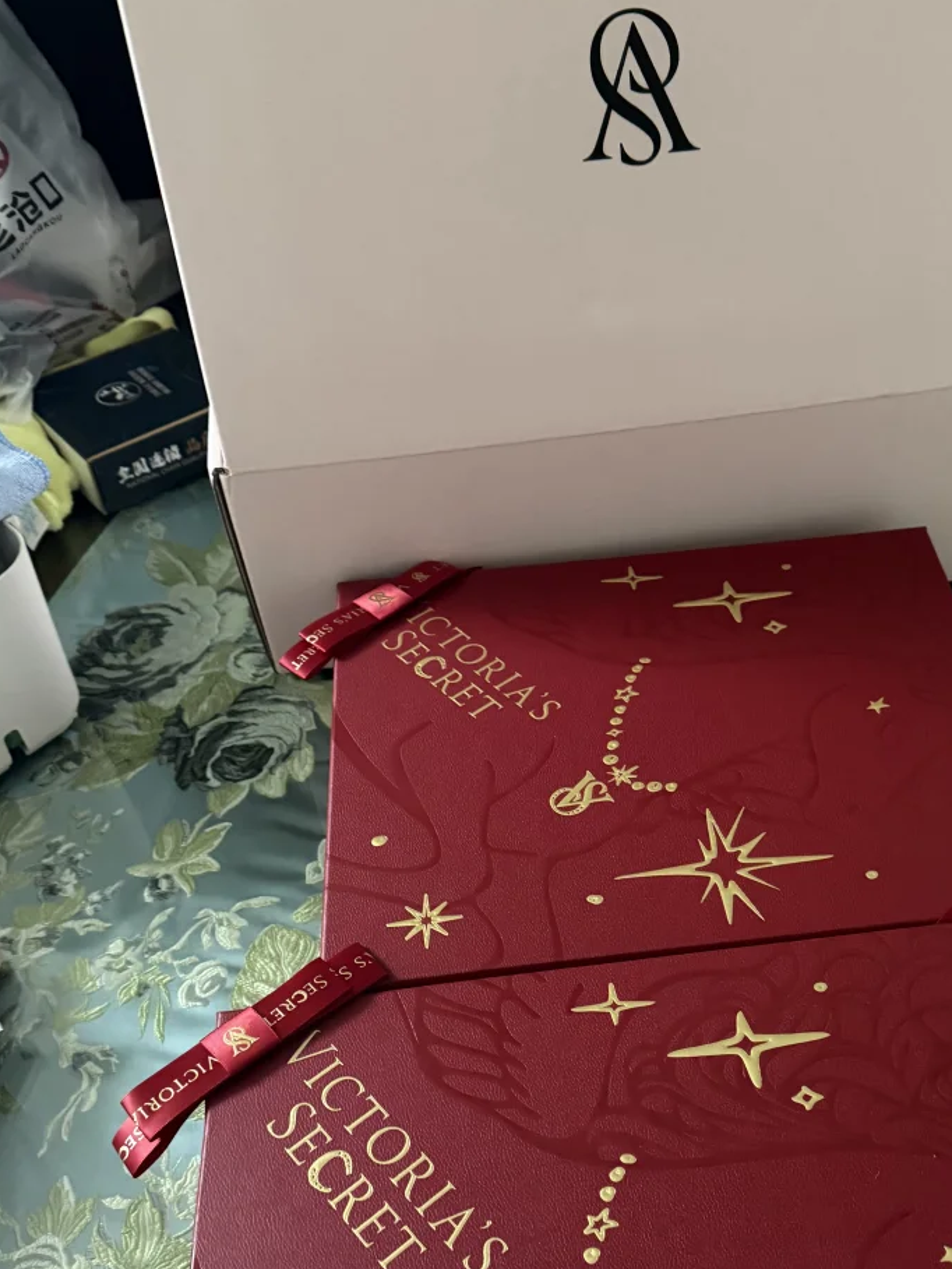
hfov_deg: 37.1
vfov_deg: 48.6
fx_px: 1393
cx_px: 673
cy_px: 768
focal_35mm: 38
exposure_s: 1/30
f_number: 1.78
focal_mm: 6.76
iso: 1000
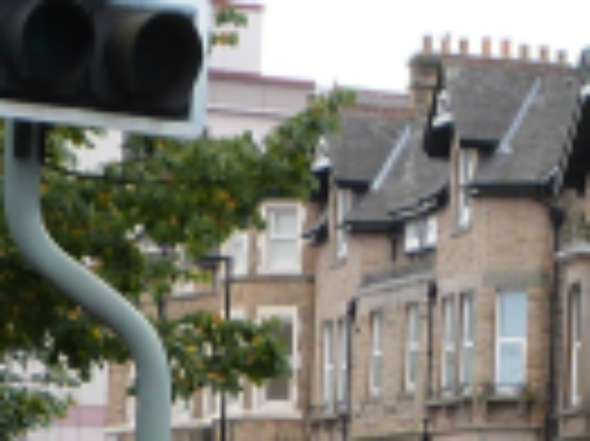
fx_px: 4189
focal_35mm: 246
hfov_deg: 8.0
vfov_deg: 5.7
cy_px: 1226
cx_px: 558
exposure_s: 1/200
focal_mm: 7.6
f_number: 4
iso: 100
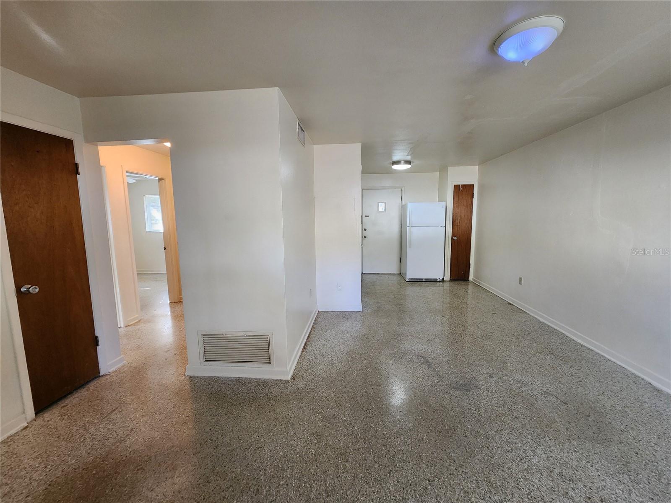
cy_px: 252
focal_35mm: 13
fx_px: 252
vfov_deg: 89.9
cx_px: 336
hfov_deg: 106.2
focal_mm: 2.2
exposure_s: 1/30
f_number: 2.2
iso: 400
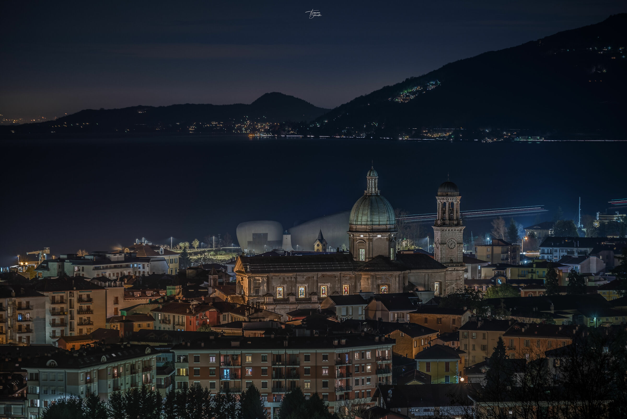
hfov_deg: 12.8
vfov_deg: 8.6
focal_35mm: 160
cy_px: 210
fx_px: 2788
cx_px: 314
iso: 100
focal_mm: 160
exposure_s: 49
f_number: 2.8
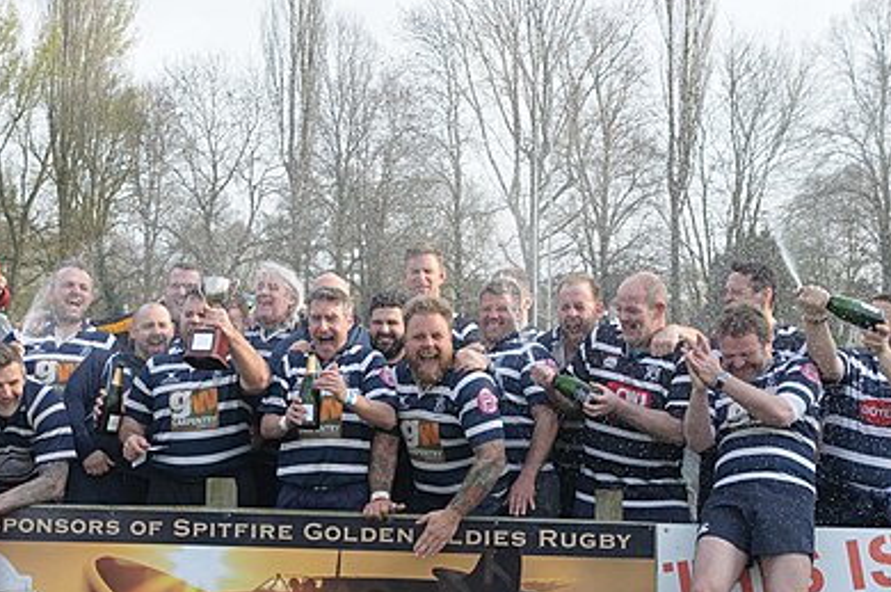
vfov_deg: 19.7
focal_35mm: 69
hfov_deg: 29.2
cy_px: 296
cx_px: 375
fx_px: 1706
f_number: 5.6
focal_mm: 28
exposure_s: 1/3200
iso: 1000
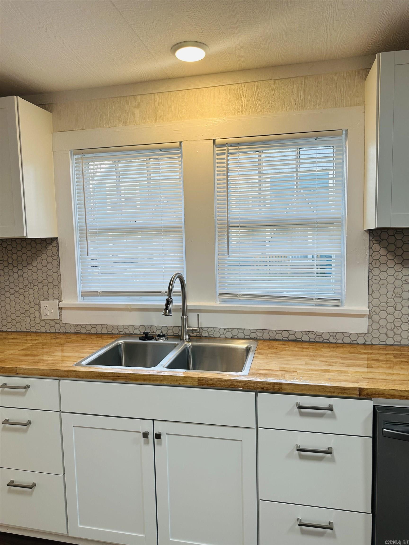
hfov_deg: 56.8
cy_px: 272
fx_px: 378
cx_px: 204
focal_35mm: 24
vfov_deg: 71.6
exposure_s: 1/120
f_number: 1.78
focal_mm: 6.86
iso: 64
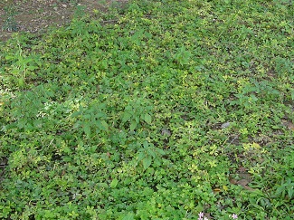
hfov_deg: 27.3
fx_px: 602
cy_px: 122
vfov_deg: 20.7
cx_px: 188
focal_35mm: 71
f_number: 2.8
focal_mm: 6
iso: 75
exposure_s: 1/80
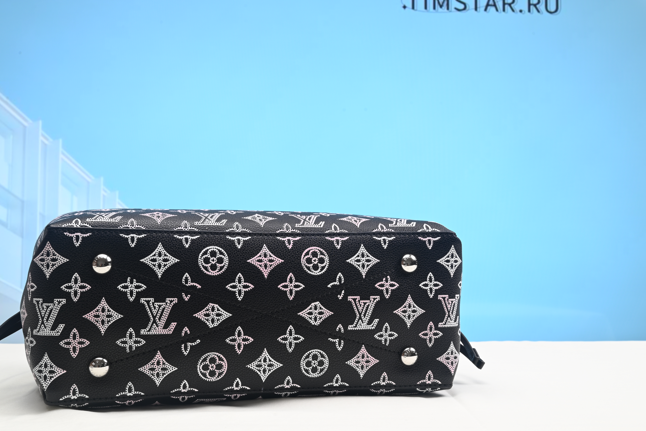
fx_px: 754
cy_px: 216
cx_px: 319
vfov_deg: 31.9
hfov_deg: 46.4
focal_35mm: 42
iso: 110
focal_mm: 40
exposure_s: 1/2
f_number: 16
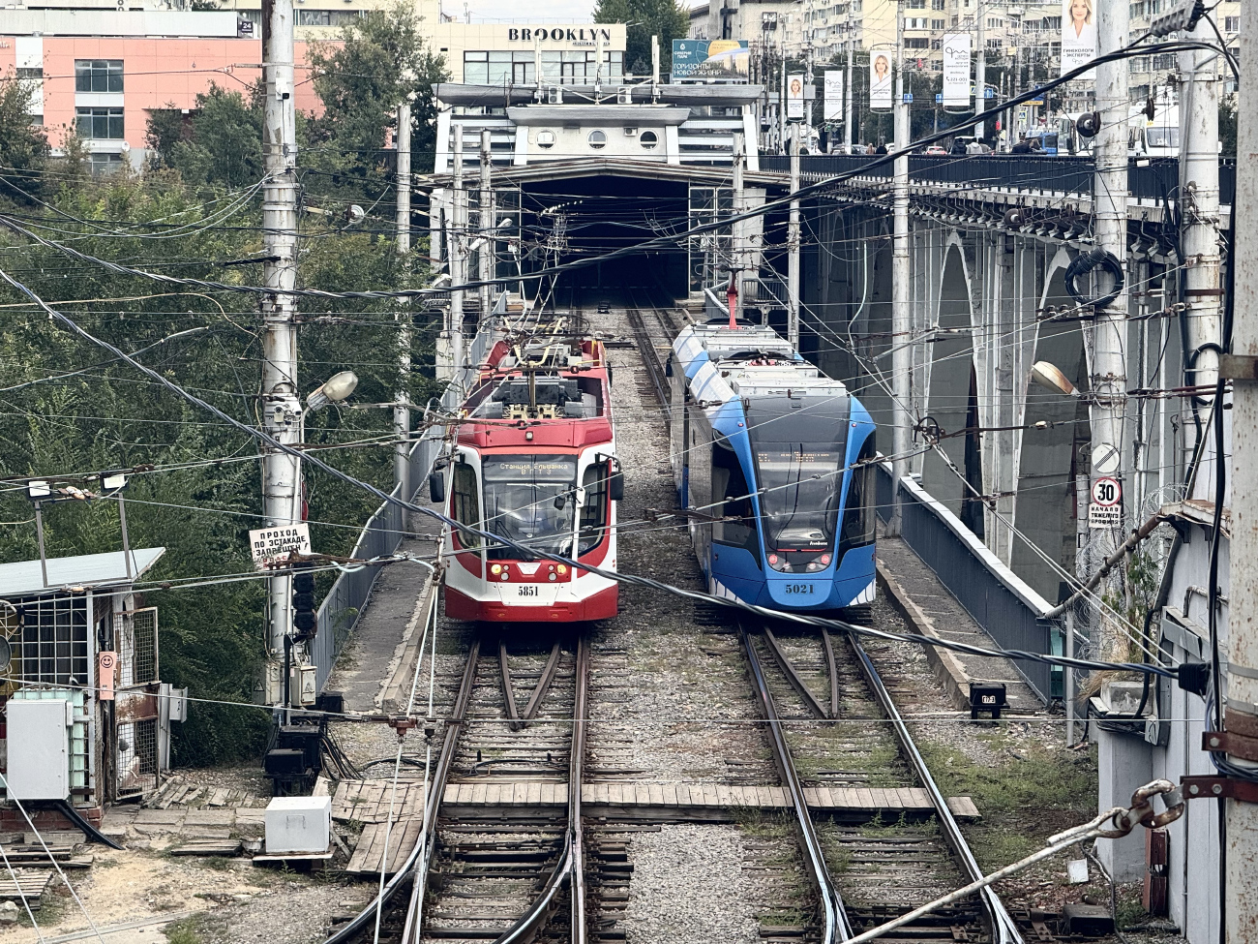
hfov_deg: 16.4
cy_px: 472
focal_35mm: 120
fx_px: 4361
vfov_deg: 12.3
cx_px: 629
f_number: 2.8
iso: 50
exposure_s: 1/389
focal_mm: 15.66
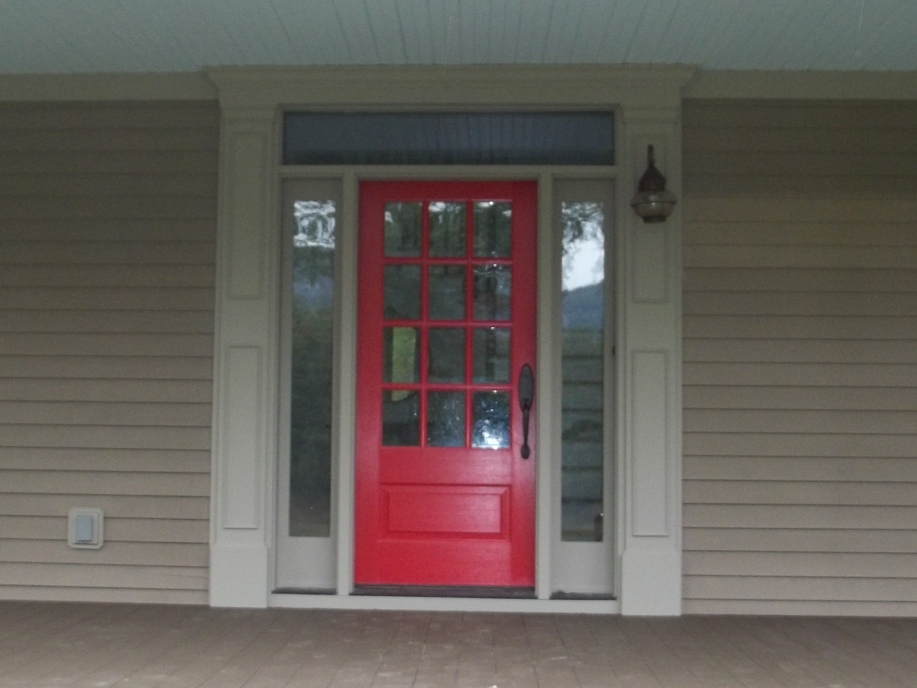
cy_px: 340
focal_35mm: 54
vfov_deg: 27.0
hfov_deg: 35.5
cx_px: 406
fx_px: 1430
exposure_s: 1/80
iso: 160
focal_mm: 5.9
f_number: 3.3
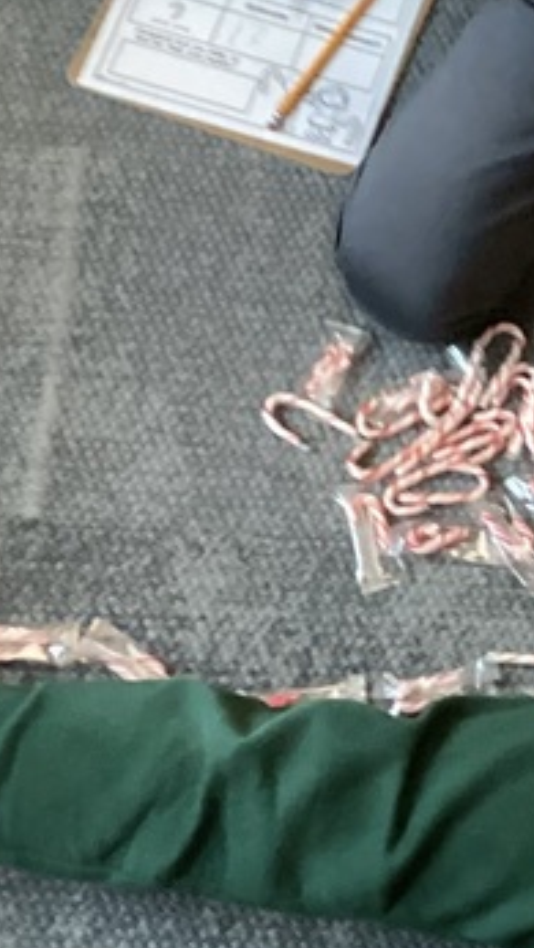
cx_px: 879
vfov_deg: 21.3
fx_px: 2514
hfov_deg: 11.5
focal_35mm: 100
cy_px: 419
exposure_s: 1/30
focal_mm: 3.3
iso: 500
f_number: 2.4
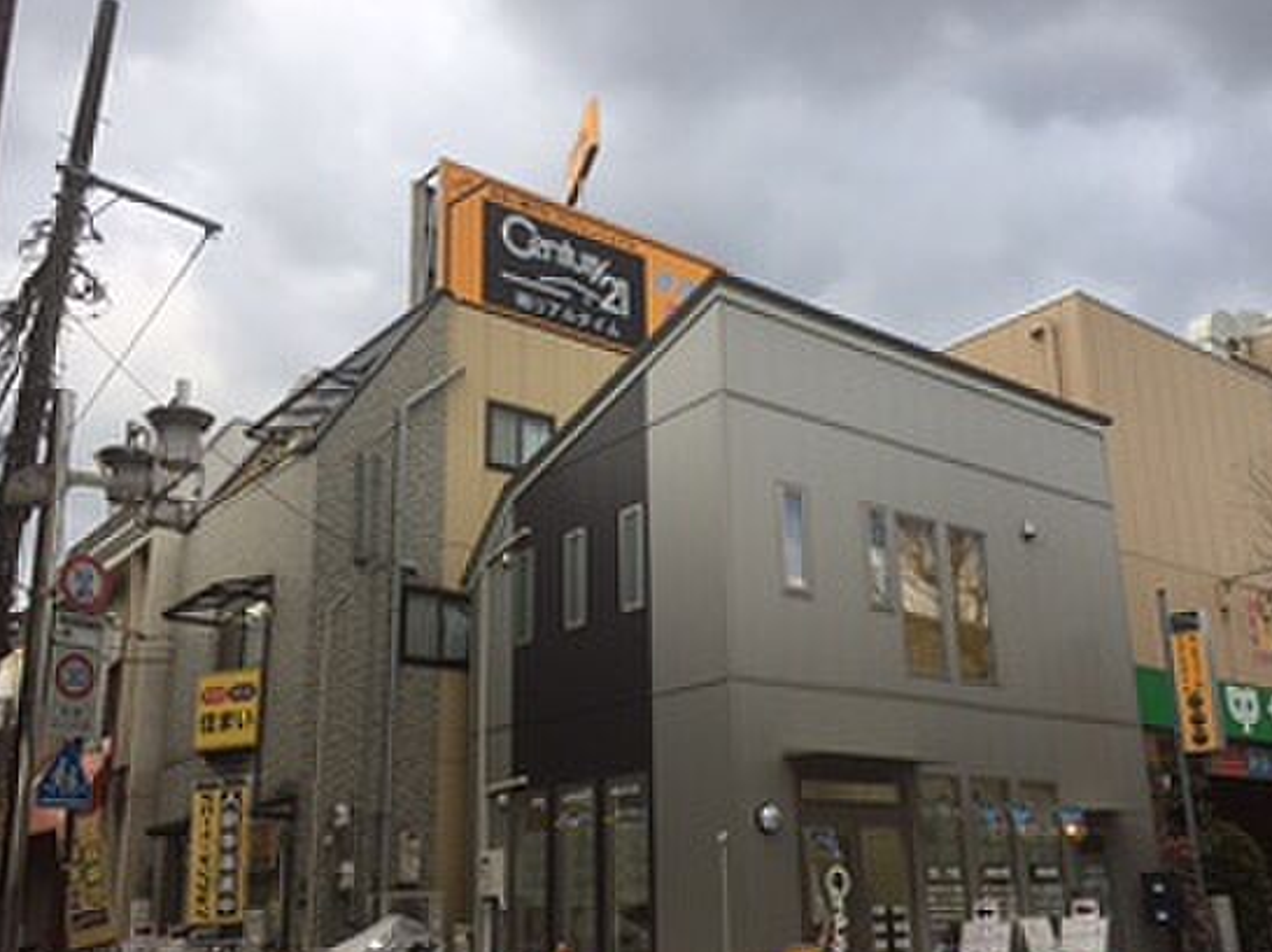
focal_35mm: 34
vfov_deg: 41.7
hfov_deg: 53.9
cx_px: 690
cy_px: 538
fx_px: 1249
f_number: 2.2
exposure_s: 1/460
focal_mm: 4.15
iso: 32
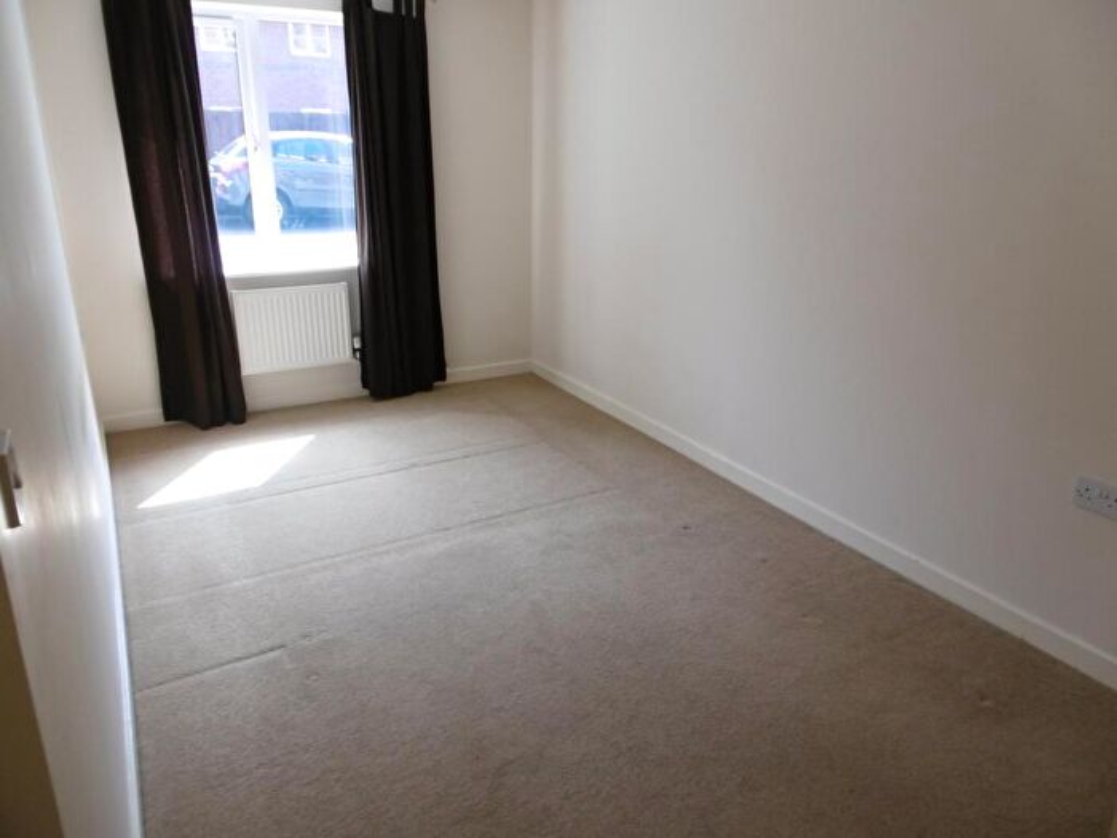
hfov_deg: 71.6
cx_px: 558
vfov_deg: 56.8
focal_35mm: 24
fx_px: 774
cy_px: 419
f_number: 3.1
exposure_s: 1/125
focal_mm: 4.3
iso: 200
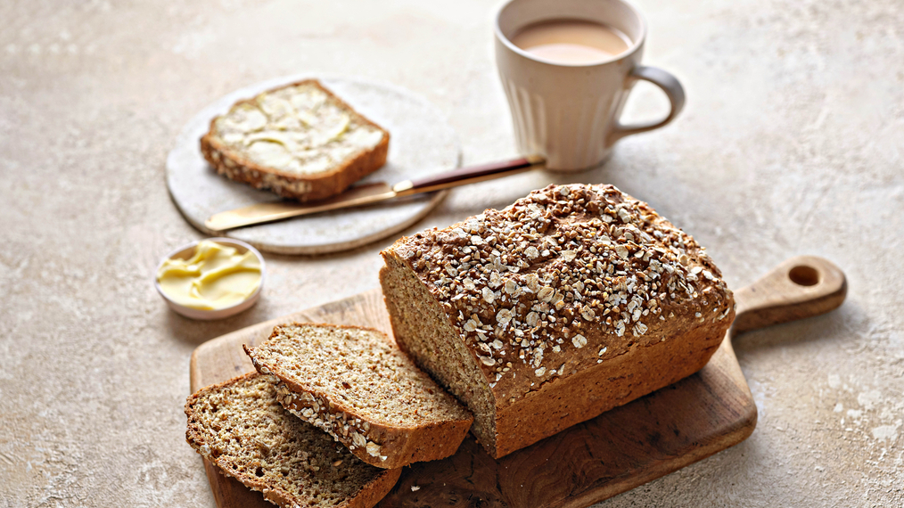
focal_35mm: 55
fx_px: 1318
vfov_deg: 21.8
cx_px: 453
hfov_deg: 37.9
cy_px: 317
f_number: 5.6
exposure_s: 1/60
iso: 500
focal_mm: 63
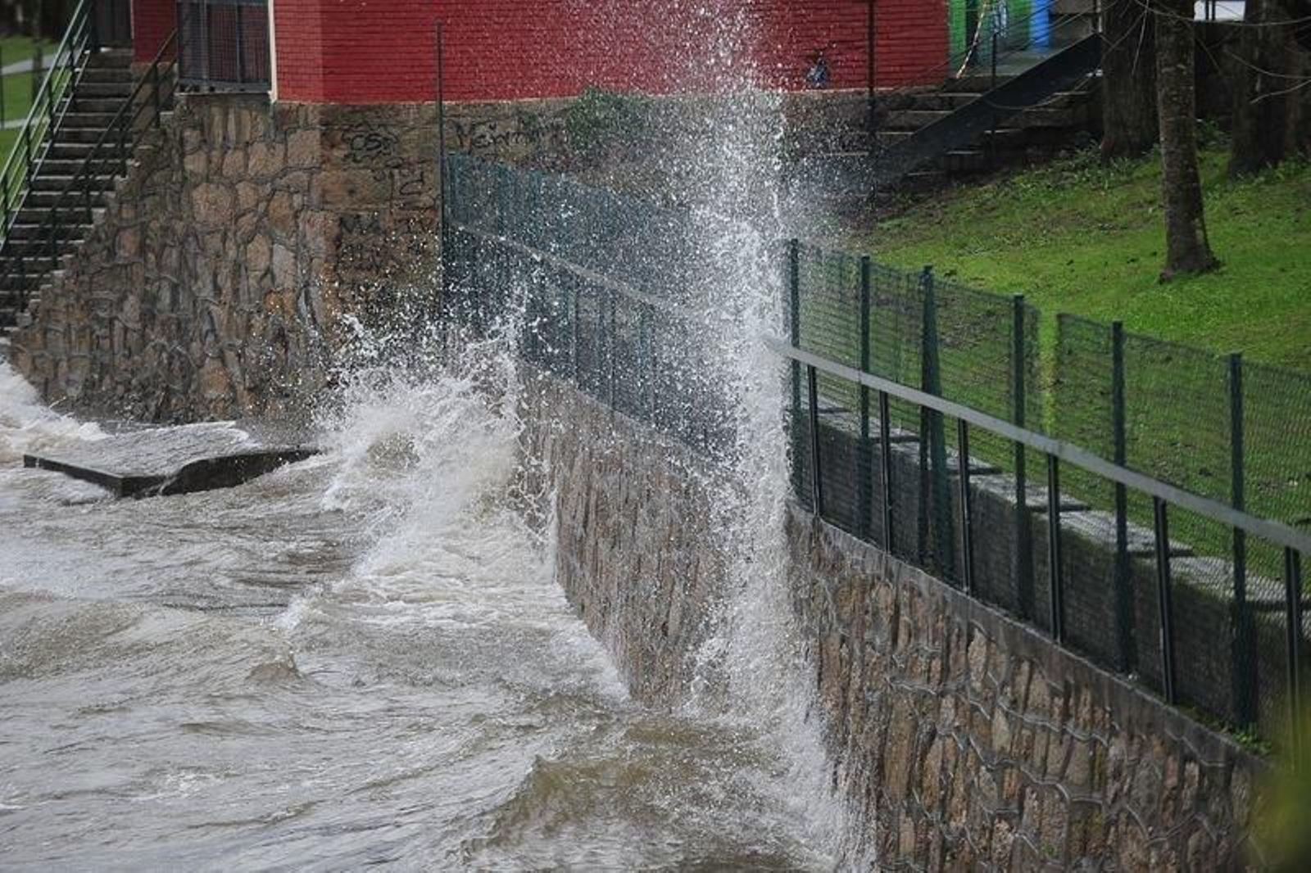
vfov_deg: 6.9
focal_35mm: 200
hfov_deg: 10.3
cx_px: 656
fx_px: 7281
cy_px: 436
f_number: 4.5
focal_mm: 200
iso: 400
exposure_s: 1/500
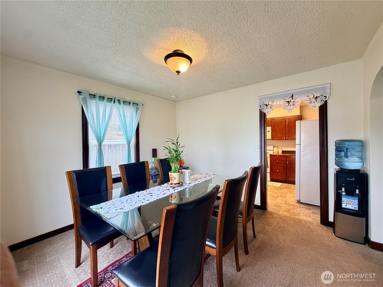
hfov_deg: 102.1
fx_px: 155
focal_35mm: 14
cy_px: 144
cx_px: 192
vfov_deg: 85.7
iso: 250
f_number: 2.2
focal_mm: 2.22
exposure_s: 1/120
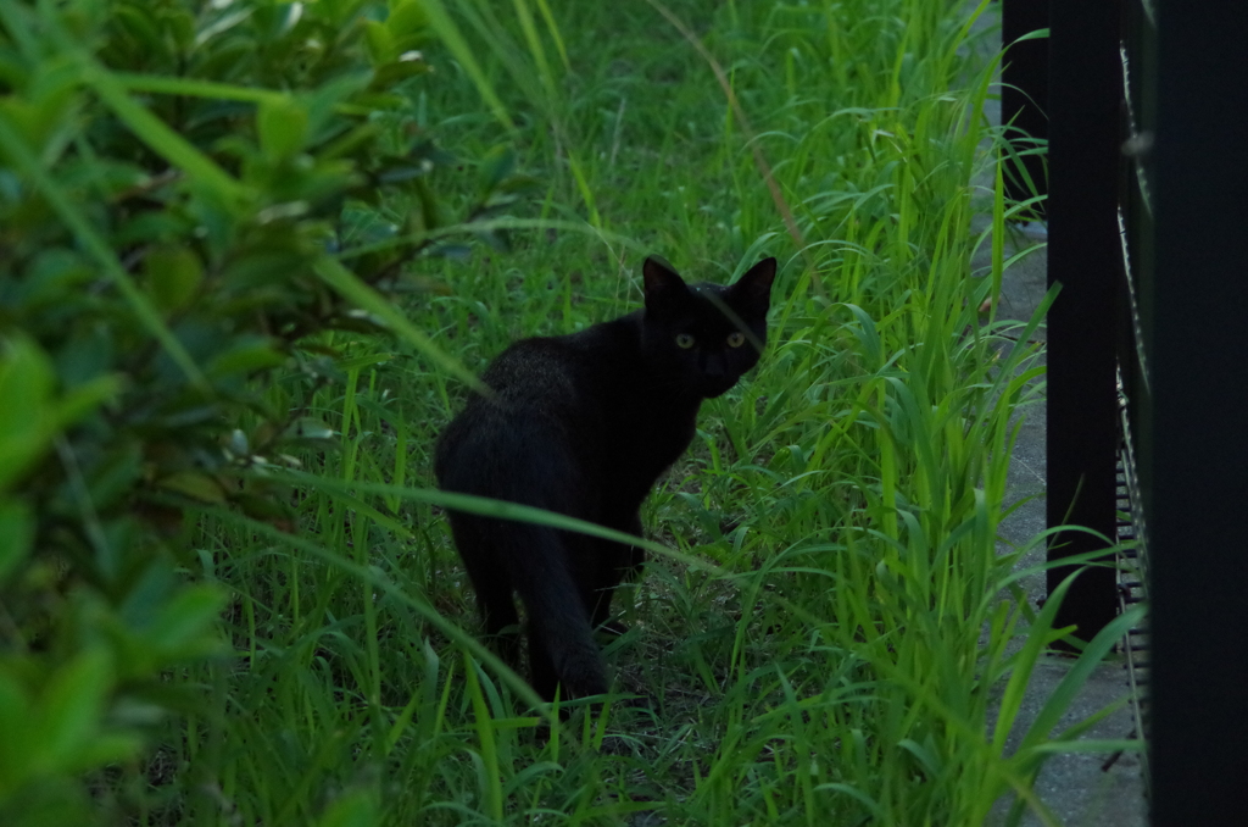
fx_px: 6987
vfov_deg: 6.8
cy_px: 414
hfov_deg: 10.2
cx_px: 624
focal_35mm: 202
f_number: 7.1
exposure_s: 1/200
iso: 3200
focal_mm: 135
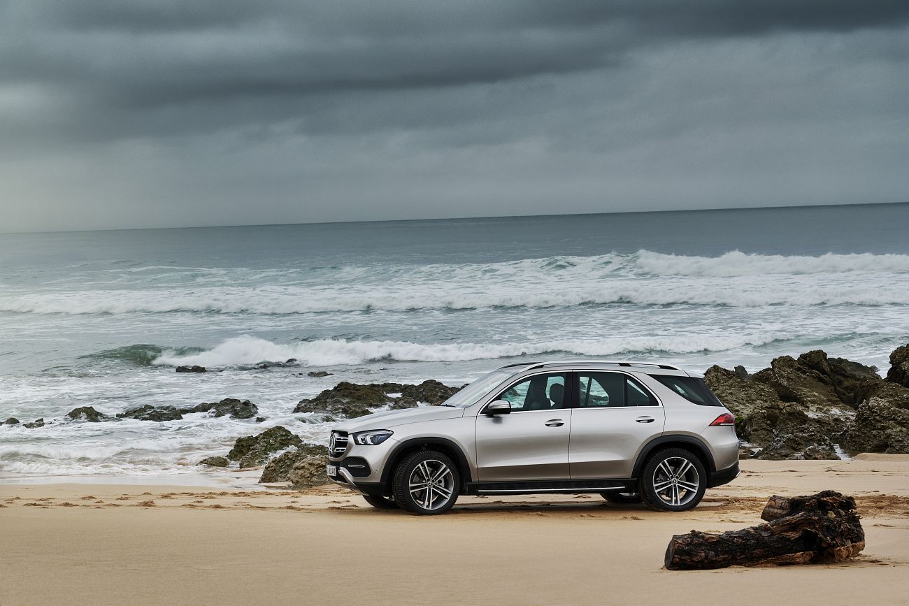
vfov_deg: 13.7
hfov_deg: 20.4
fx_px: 2525
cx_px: 454
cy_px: 303
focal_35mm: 100
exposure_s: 1/20
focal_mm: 100
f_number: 9
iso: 200
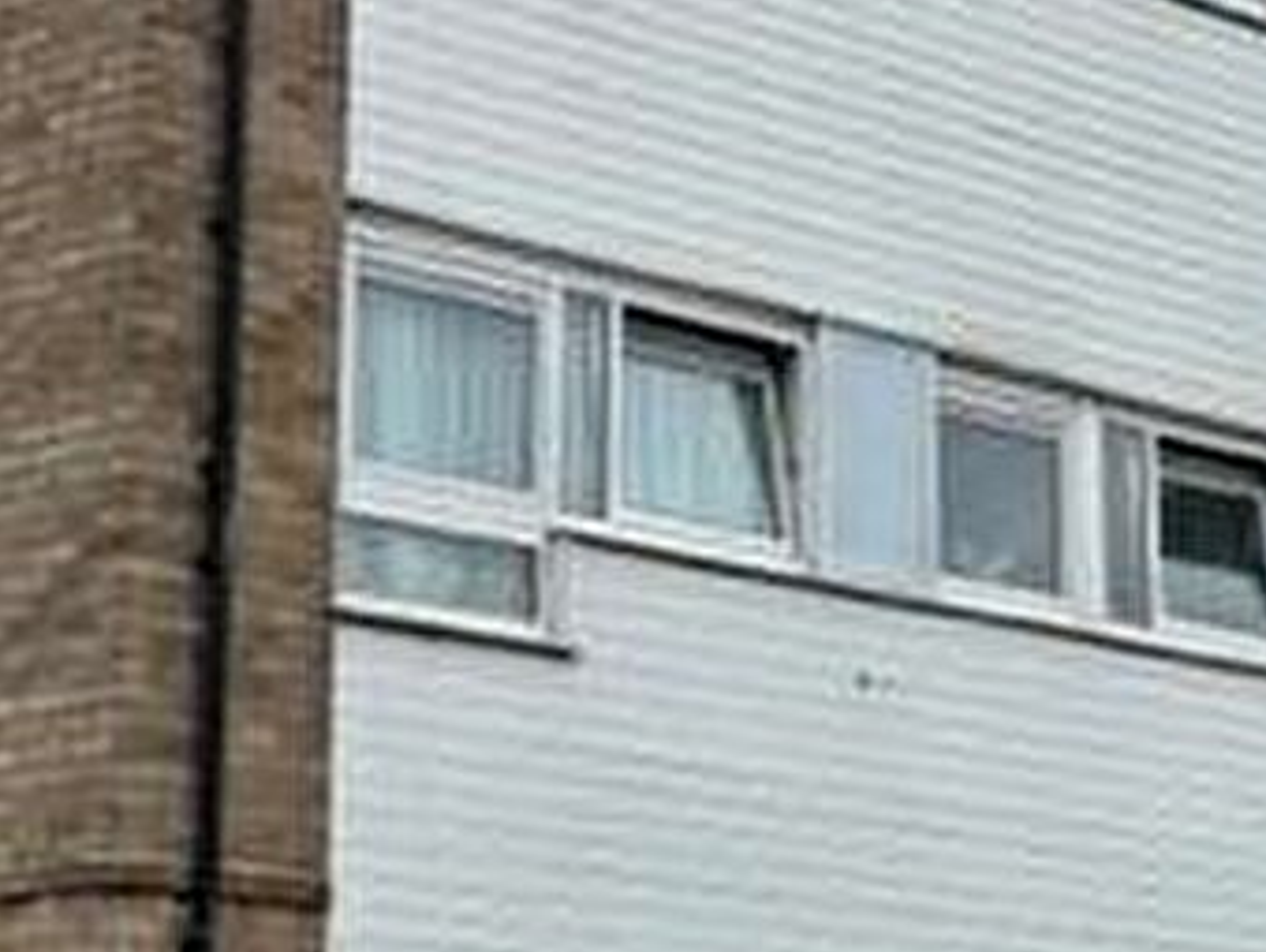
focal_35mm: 132
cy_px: 110
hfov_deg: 14.9
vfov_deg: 11.2
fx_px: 4833
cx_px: 635
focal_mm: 7.5
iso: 20
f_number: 2.2
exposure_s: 1/266
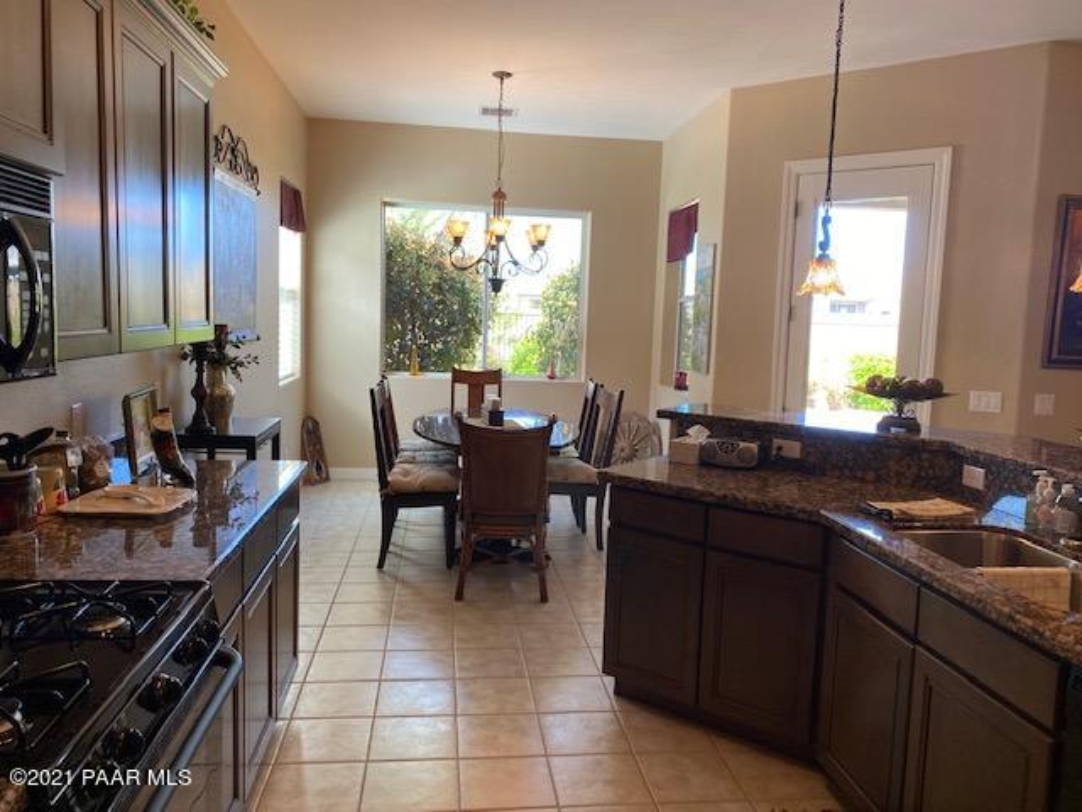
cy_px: 406
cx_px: 541
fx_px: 813
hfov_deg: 67.3
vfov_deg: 53.1
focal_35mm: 26
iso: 64
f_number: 1.8
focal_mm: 4.25
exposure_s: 1/60
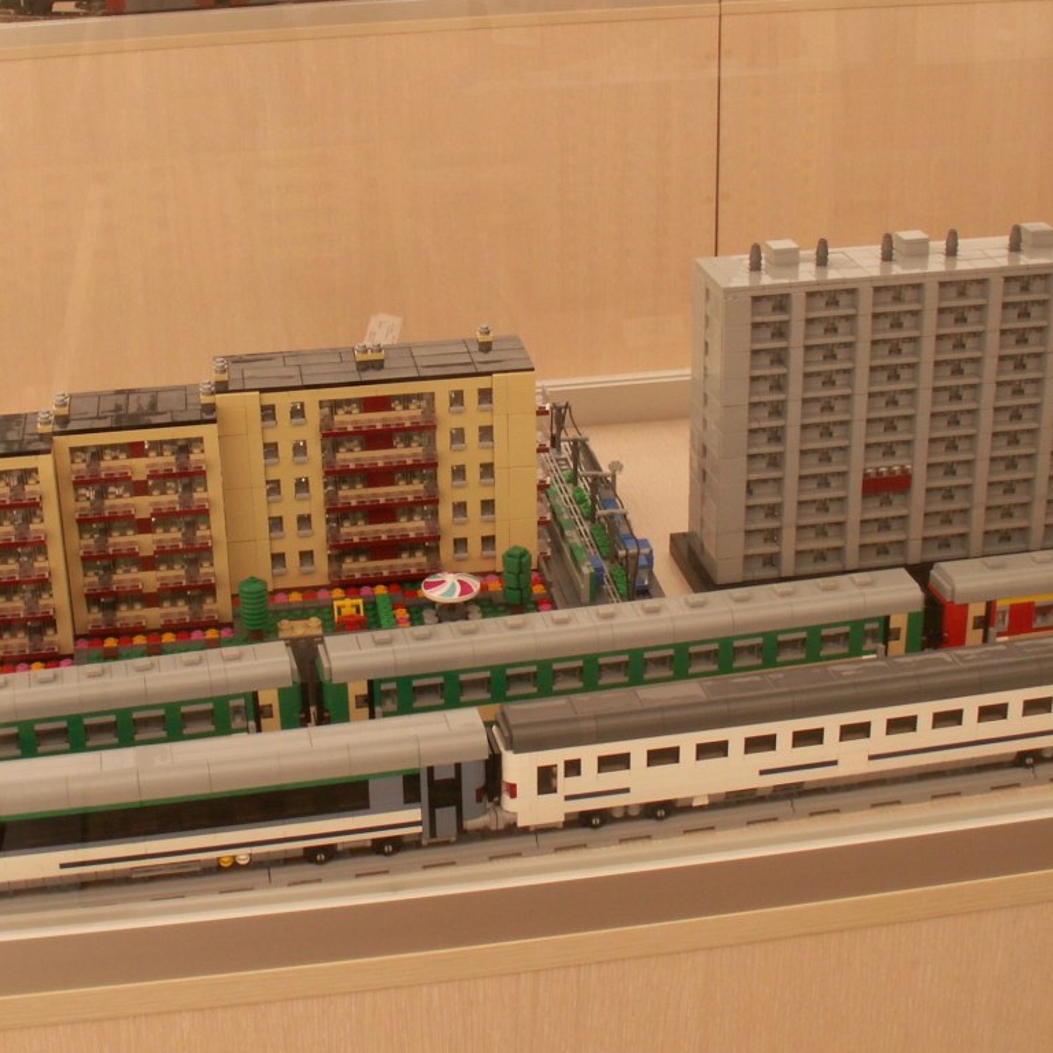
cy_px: 419
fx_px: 1893
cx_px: 417
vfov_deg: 31.0
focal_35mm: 55
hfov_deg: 31.0
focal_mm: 5.86
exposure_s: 1/15
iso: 50
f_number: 7.1
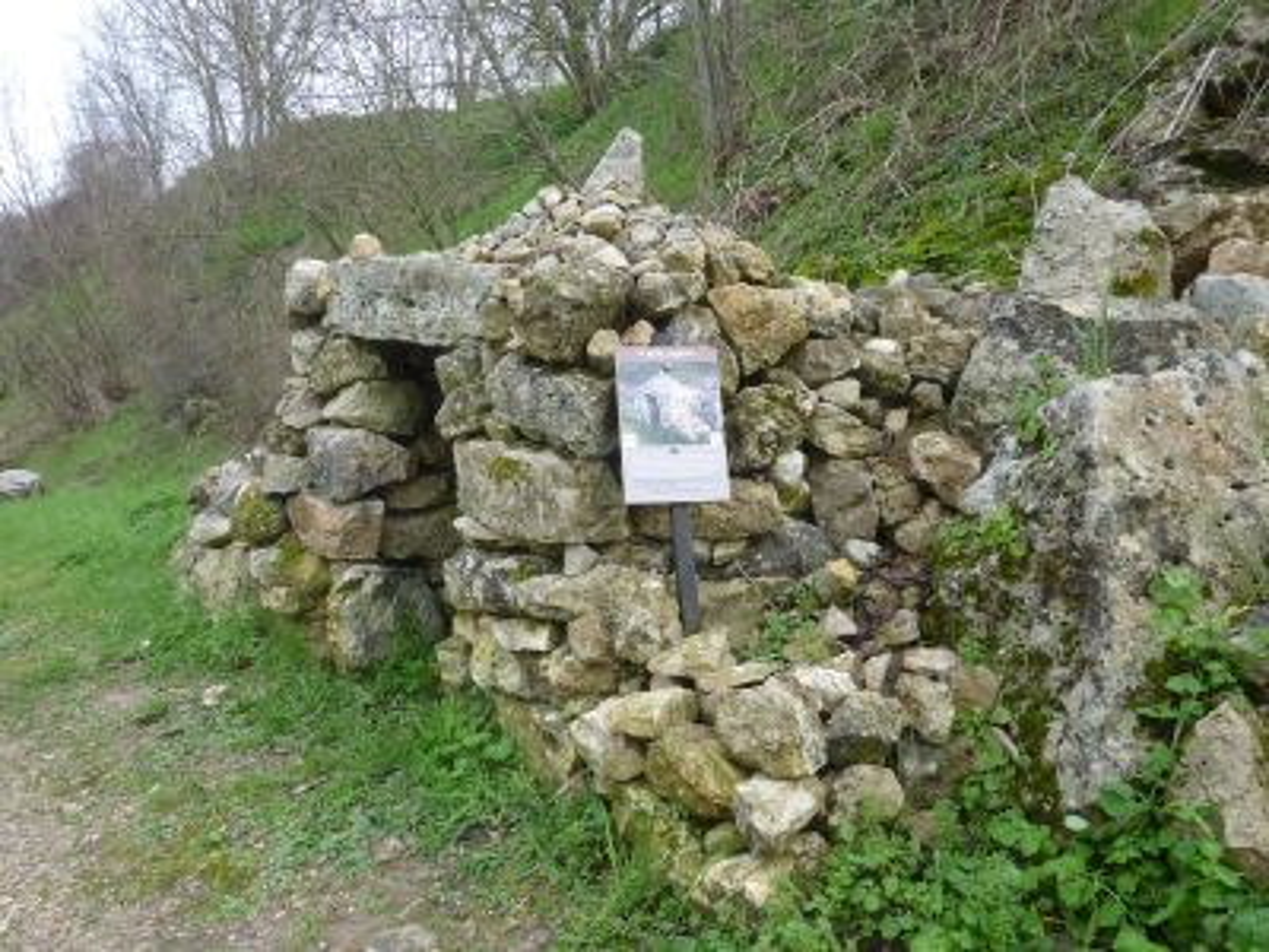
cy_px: 476
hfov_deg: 69.4
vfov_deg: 54.9
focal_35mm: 25
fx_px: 916
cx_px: 634
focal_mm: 4.1
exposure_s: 1/200
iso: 160
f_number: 4
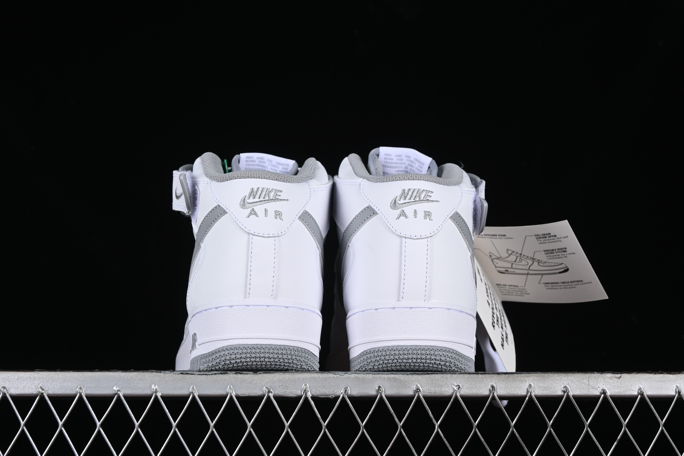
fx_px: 1425
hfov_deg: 27.0
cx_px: 342
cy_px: 228
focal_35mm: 75
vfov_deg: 18.2
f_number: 8
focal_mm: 50
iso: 160
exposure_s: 1/100
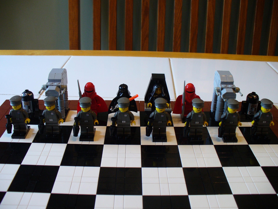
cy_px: 104
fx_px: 297
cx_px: 139
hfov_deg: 50.1
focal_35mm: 37
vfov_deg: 38.7
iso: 100
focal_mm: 6.1
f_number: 2.8
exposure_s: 1/30
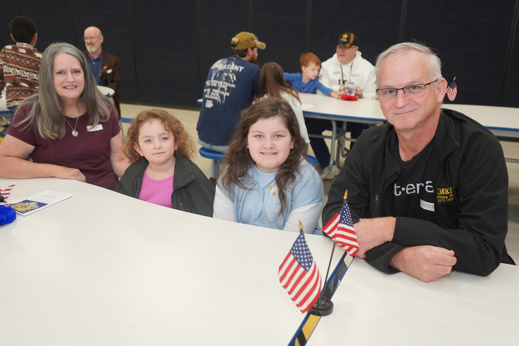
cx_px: 260
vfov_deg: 42.3
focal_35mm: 31
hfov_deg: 60.3
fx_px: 447
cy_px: 173
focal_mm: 31
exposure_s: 1/160
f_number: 4
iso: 1250
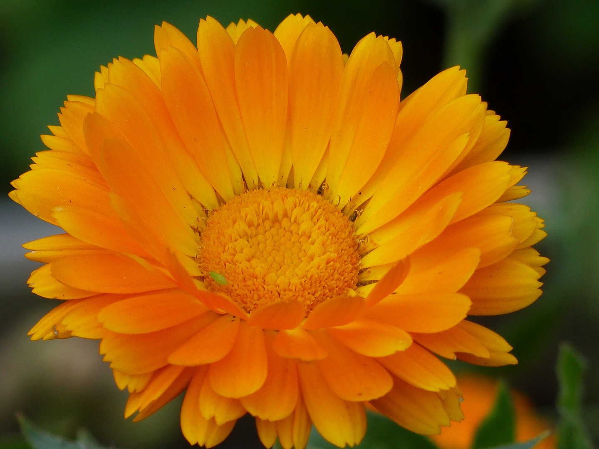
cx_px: 300
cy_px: 224
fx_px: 15574
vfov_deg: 1.7
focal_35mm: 900
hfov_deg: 2.2
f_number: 4
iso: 100
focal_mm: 108
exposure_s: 1/160
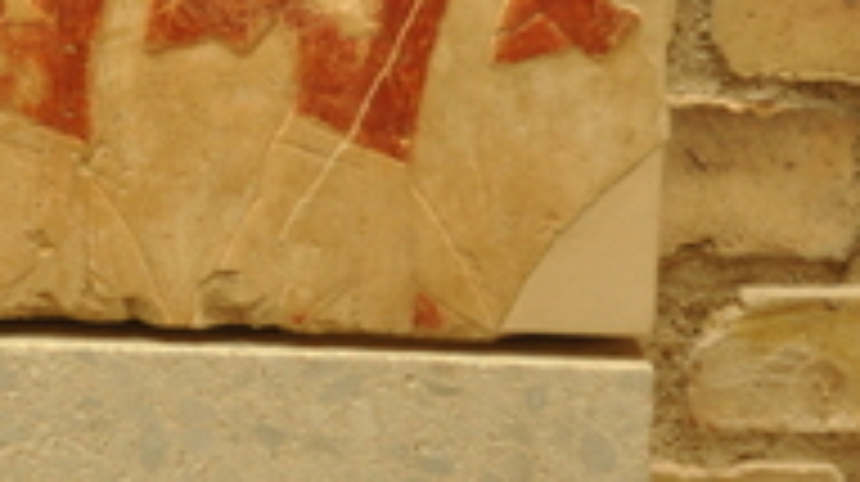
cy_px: -122
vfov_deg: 7.9
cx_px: -41
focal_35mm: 152
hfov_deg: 13.9
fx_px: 3463
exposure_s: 1/160
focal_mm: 42
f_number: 6.3
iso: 1000
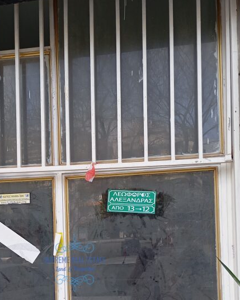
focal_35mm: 51
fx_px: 453
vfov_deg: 35.2
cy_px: 250
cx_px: 61
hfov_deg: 29.2
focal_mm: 4.27
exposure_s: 1/100
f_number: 1.8
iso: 185
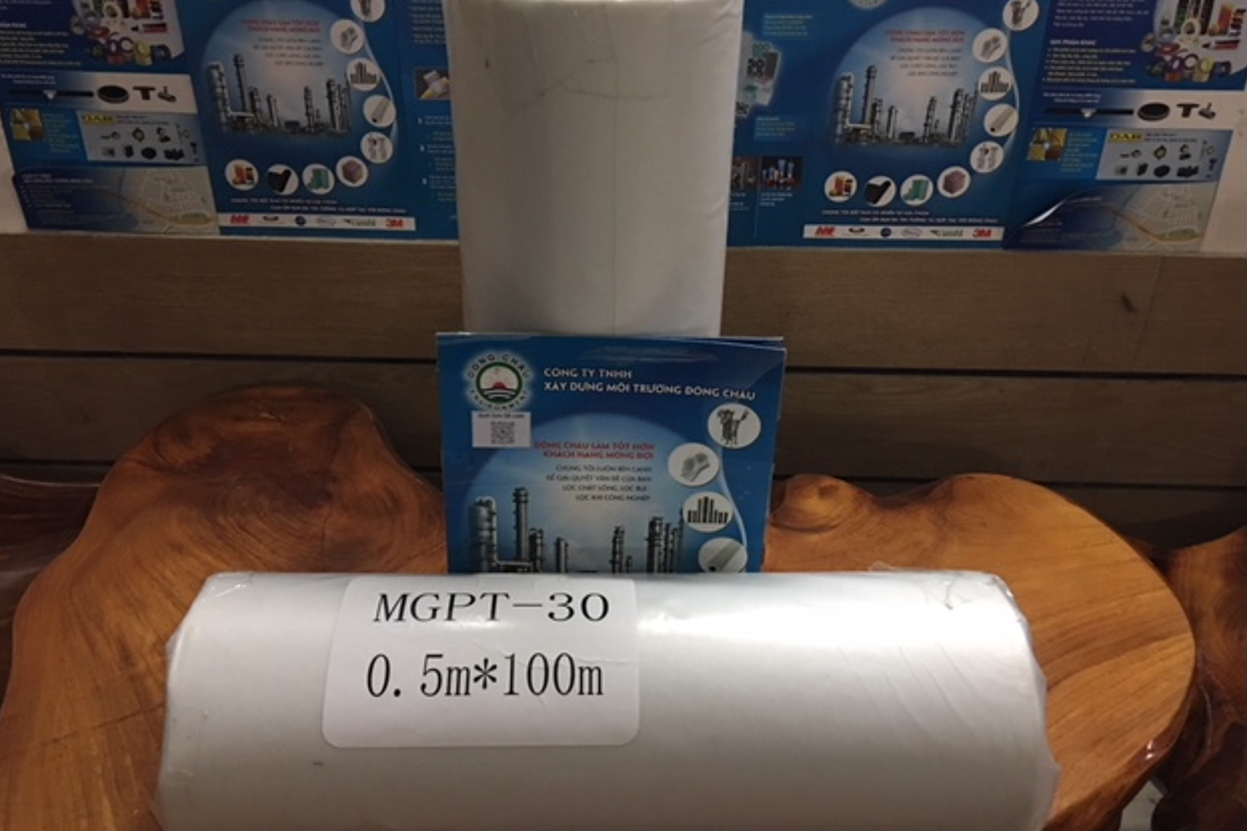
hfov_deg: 60.3
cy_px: 419
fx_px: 1073
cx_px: 618
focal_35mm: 31
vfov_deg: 42.3
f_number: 2.2
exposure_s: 1/10
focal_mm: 4.15
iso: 100
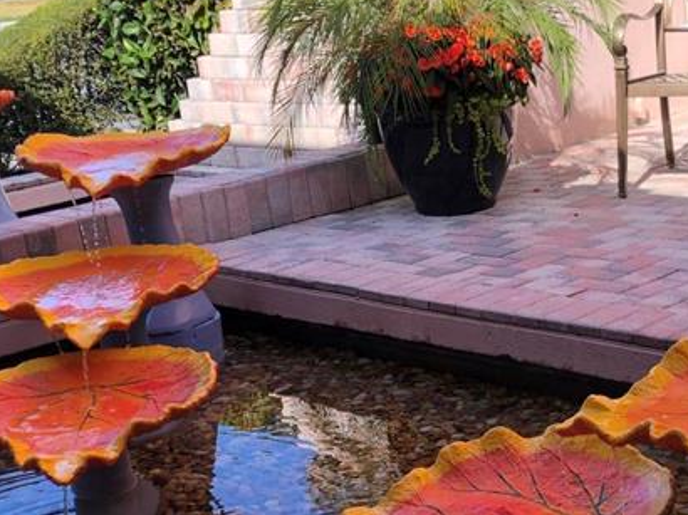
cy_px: 409
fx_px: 1390
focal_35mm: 70
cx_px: 413
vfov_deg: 20.8
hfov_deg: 27.7
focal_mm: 4
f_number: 1.8
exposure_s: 1/271
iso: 20
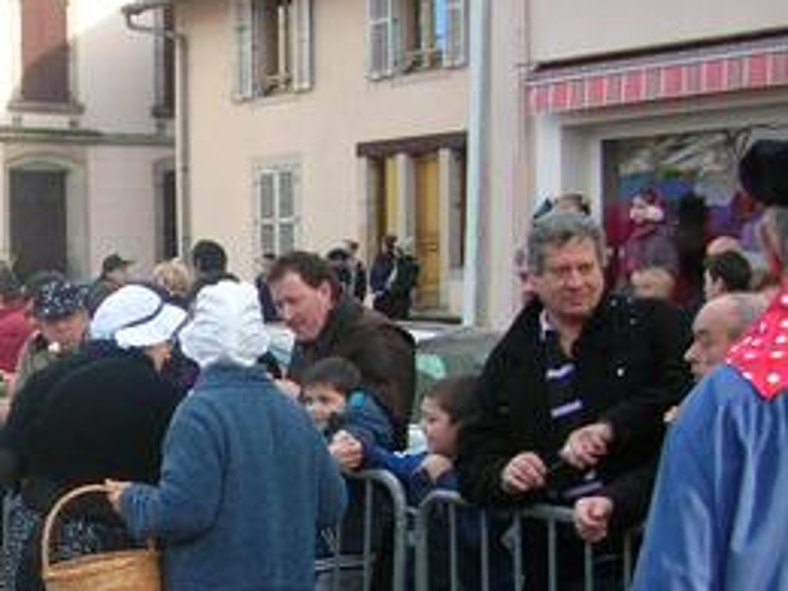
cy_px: 503
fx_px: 1958
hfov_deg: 21.8
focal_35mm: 86
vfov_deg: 17.0
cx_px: -24
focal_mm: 5.8
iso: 50
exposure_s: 1/214
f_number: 2.8
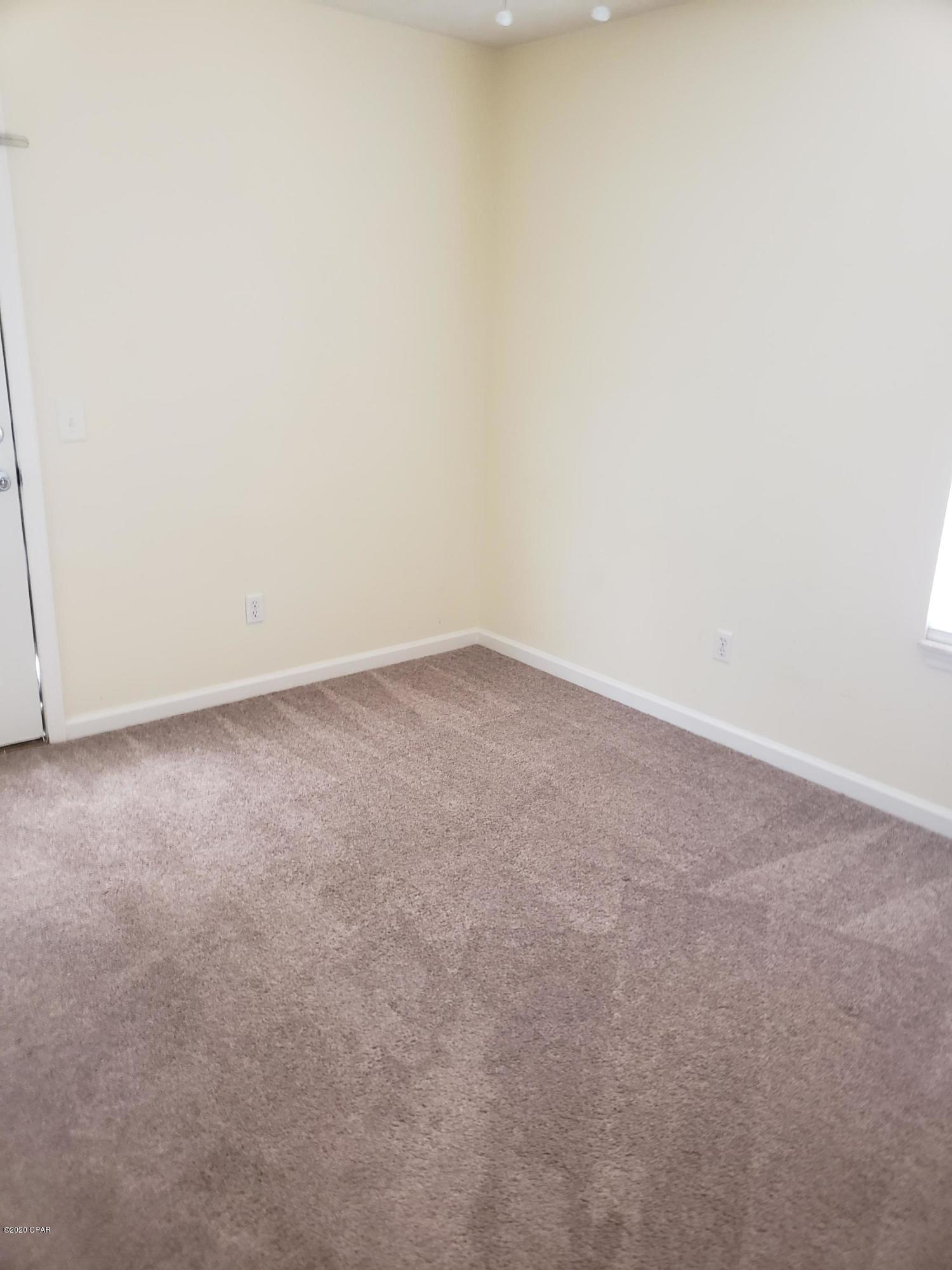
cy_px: 635
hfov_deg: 53.1
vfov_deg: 67.3
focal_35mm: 26
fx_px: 953
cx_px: 476
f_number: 2.4
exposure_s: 1/15
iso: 250
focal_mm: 4.3
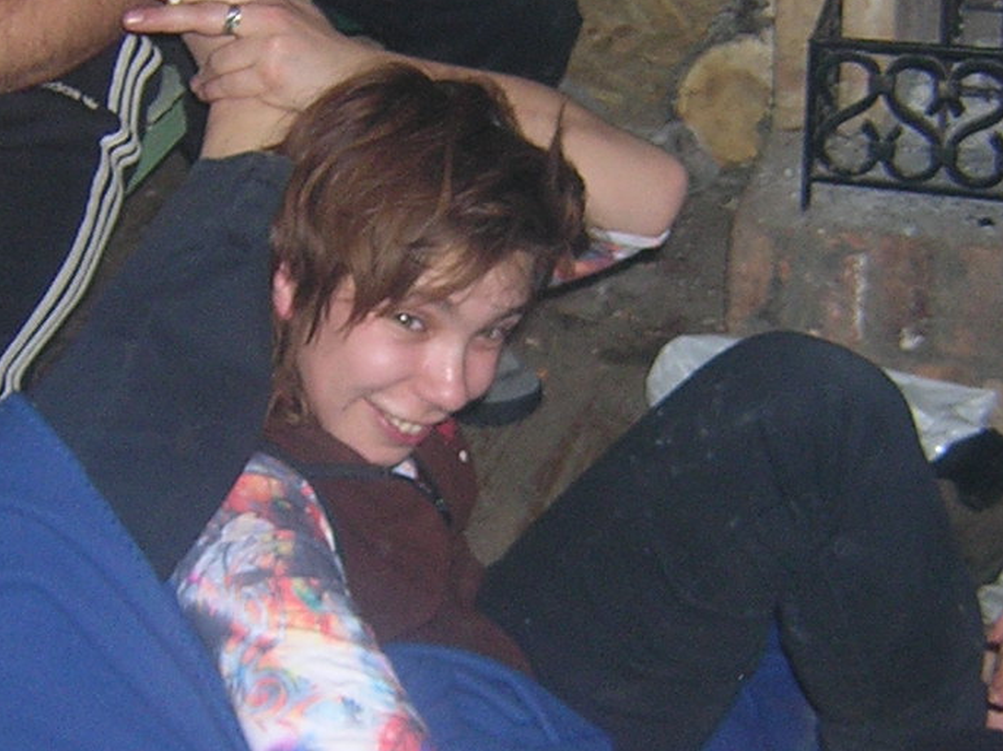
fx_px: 2433
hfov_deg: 23.3
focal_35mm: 84
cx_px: 525
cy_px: 425
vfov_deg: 17.6
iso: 198
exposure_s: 1/60.1
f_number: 2.6
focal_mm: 4.7
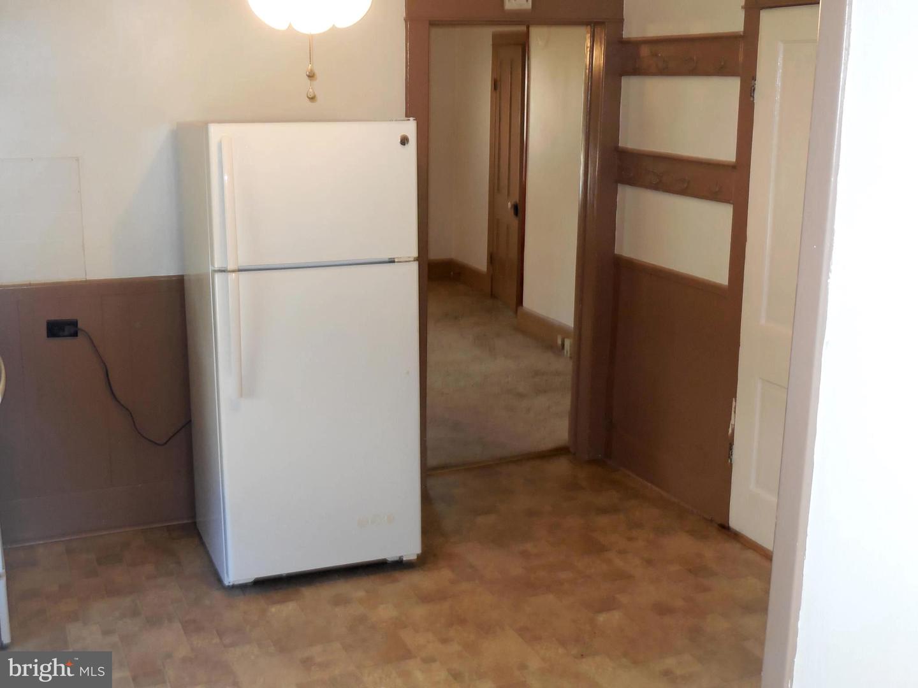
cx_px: 459
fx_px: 1220
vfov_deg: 31.5
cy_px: 344
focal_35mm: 46
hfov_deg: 41.2
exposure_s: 1/30
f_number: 3.8
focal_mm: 8.2
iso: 320
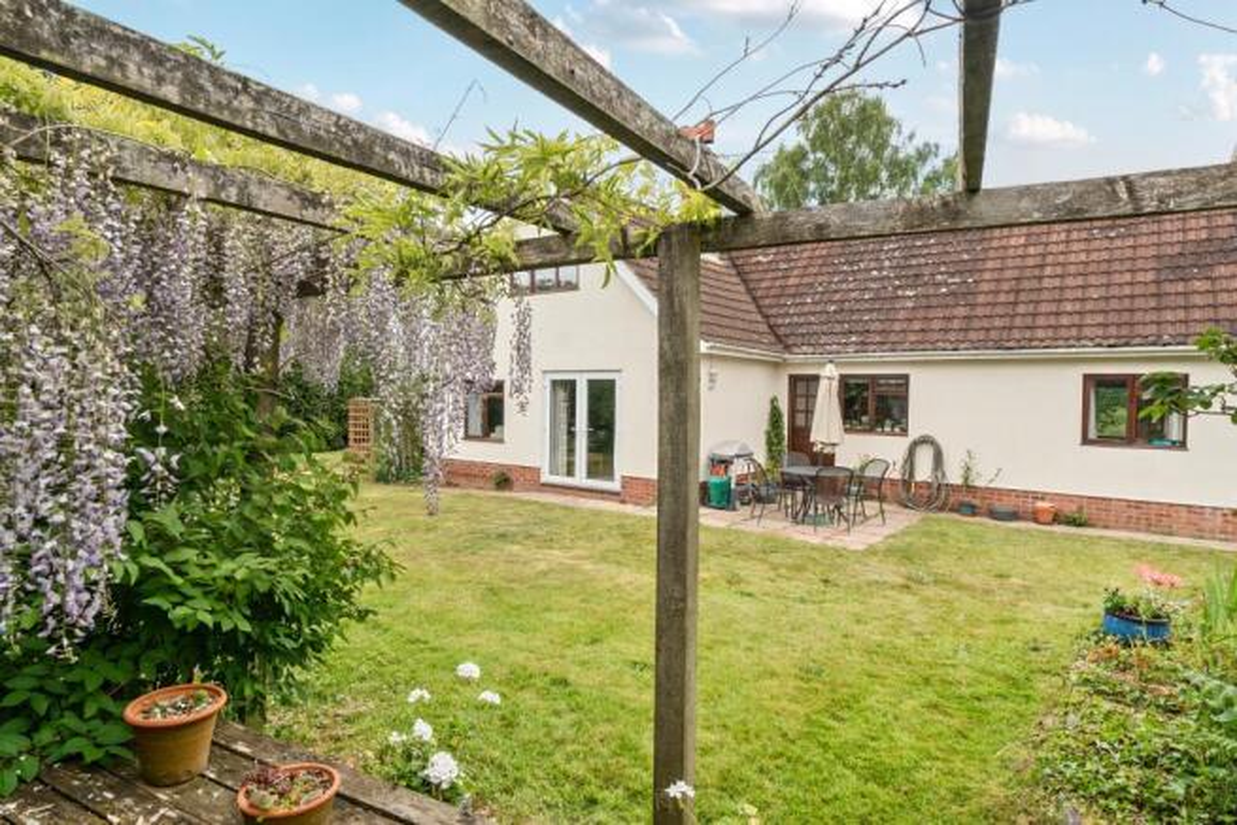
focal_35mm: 18
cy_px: 412
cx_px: 618
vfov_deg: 67.4
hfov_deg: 90.0
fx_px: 619
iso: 400
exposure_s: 1/250
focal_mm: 12
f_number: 8
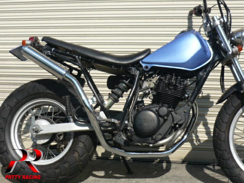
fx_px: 374
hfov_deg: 36.2
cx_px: 122
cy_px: 92
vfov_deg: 27.5
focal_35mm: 53
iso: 100
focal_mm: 5.5
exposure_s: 1/250
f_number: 8
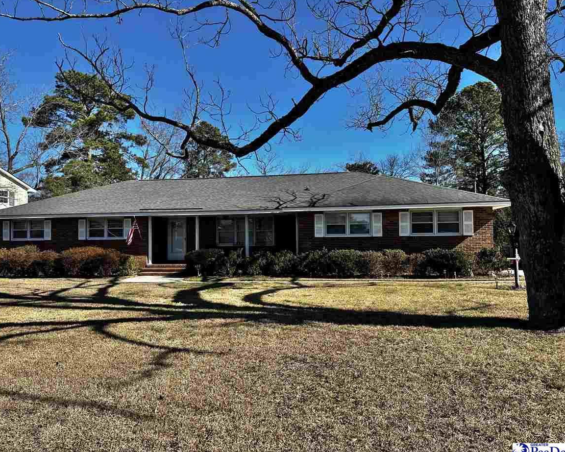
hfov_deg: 65.9
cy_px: 229
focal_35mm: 26
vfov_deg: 54.9
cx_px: 260
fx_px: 435
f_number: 1.78
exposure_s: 1/3472
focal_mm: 6.86
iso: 80
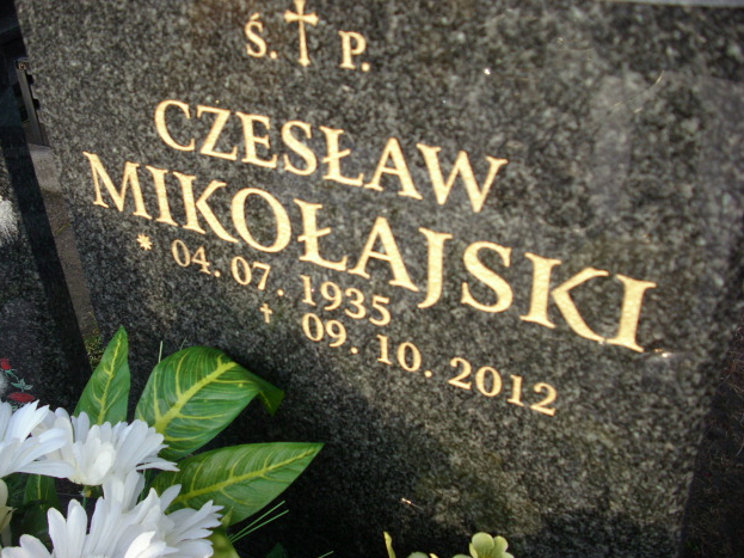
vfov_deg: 37.7
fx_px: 817
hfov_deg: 49.0
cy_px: 277
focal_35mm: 38
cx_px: 367
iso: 50
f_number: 2.8
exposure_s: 1/272
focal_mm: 6.2
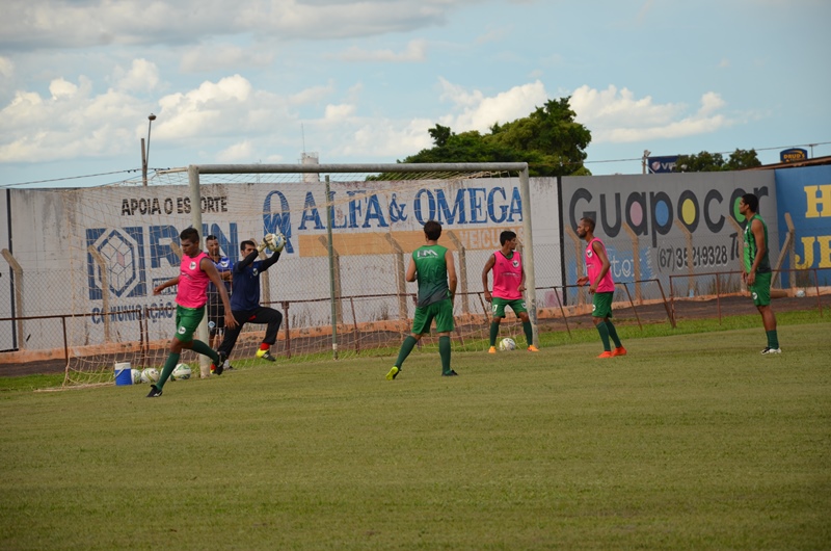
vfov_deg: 8.7
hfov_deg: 13.1
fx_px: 3628
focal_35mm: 158
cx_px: 416
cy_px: 276
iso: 100
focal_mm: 105
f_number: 9
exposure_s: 1/250
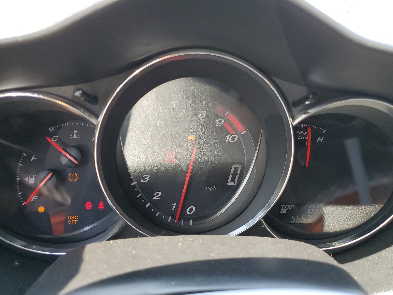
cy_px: 148
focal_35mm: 26
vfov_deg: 53.1
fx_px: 295
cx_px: 196
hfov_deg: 67.3
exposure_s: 1/120
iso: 67
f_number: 1.5
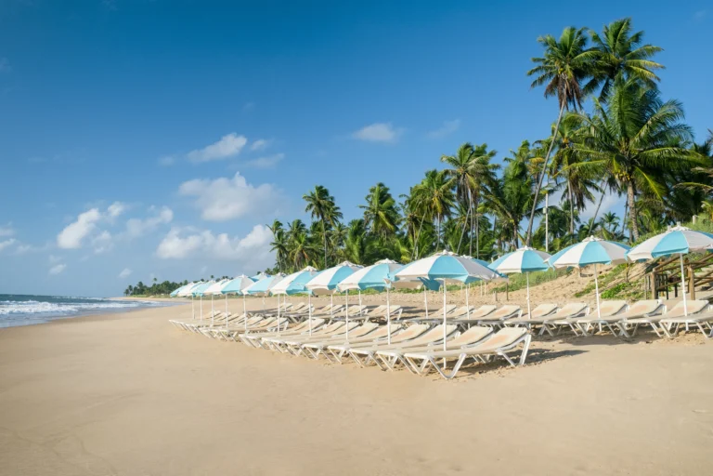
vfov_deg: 37.9
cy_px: 238
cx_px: 356
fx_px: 693
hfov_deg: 54.4
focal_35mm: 35
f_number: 8
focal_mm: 23
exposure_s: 1/250
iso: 500
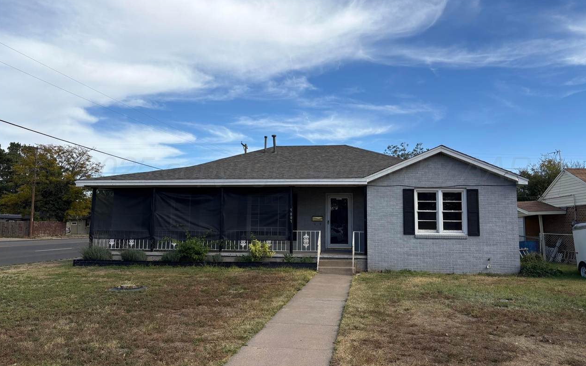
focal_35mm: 28
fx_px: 447
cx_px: 293
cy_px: 172
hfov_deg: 66.5
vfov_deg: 44.5
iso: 50
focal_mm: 5.96
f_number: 1.6
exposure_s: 1/3279
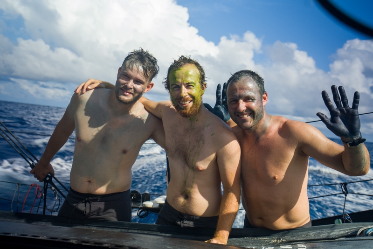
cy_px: 124
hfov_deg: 55.8
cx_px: 186
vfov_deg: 38.9
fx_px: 352
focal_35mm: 34
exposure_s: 1/40
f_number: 4
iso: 640
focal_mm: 34
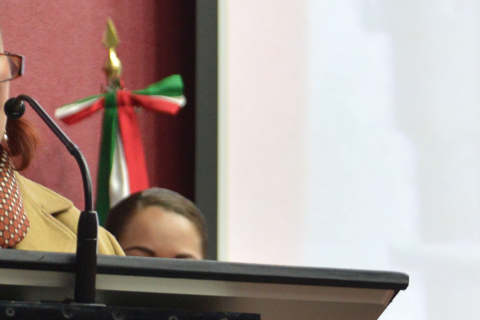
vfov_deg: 5.7
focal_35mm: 239
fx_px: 3187
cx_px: 477
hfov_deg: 8.6
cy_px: 392
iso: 1600
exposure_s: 1/25
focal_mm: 56
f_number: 4.2
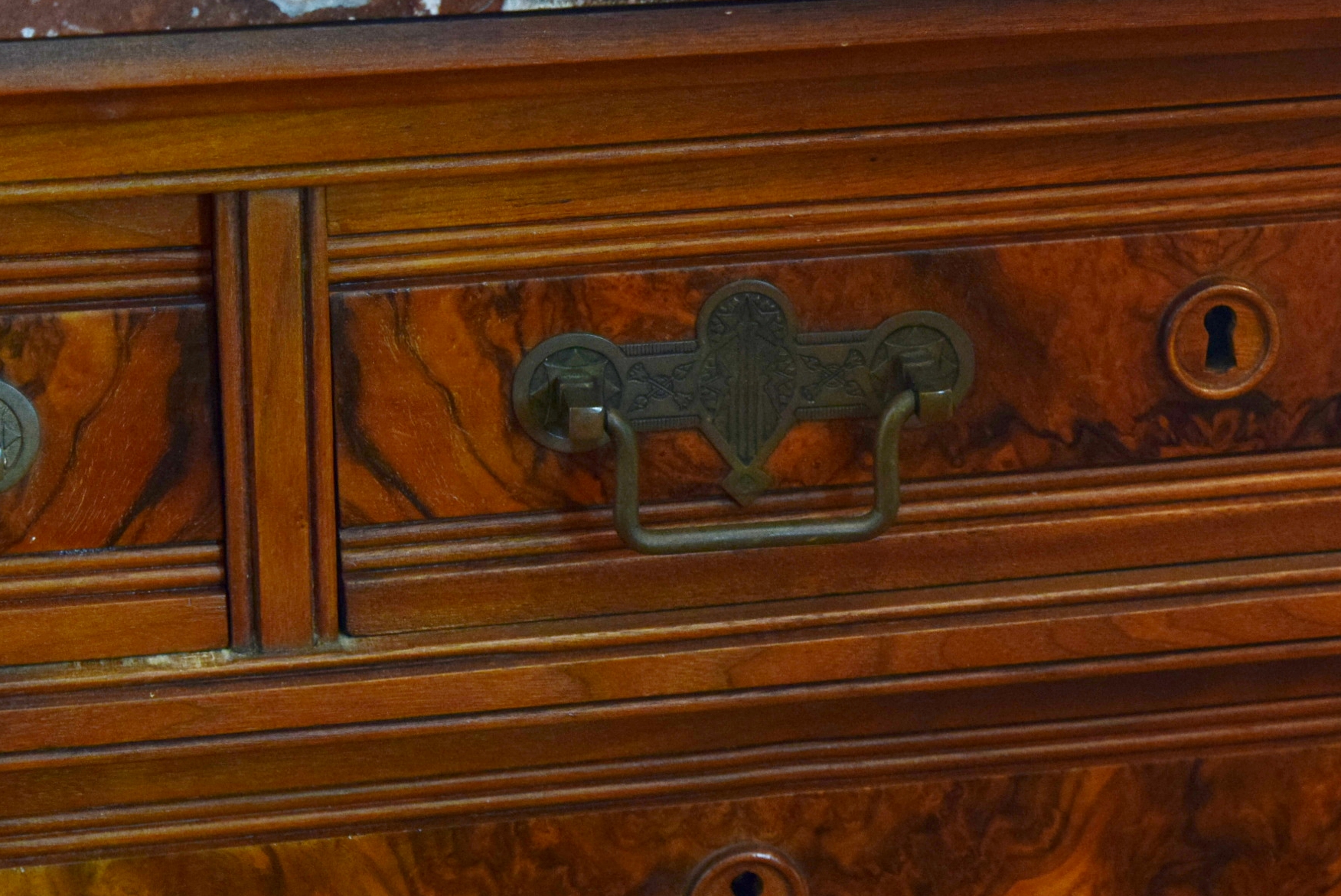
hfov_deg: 14.5
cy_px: 623
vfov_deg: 9.7
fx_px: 5251
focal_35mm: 141
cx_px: 1030
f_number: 5.6
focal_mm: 55
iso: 1600
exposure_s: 1/13
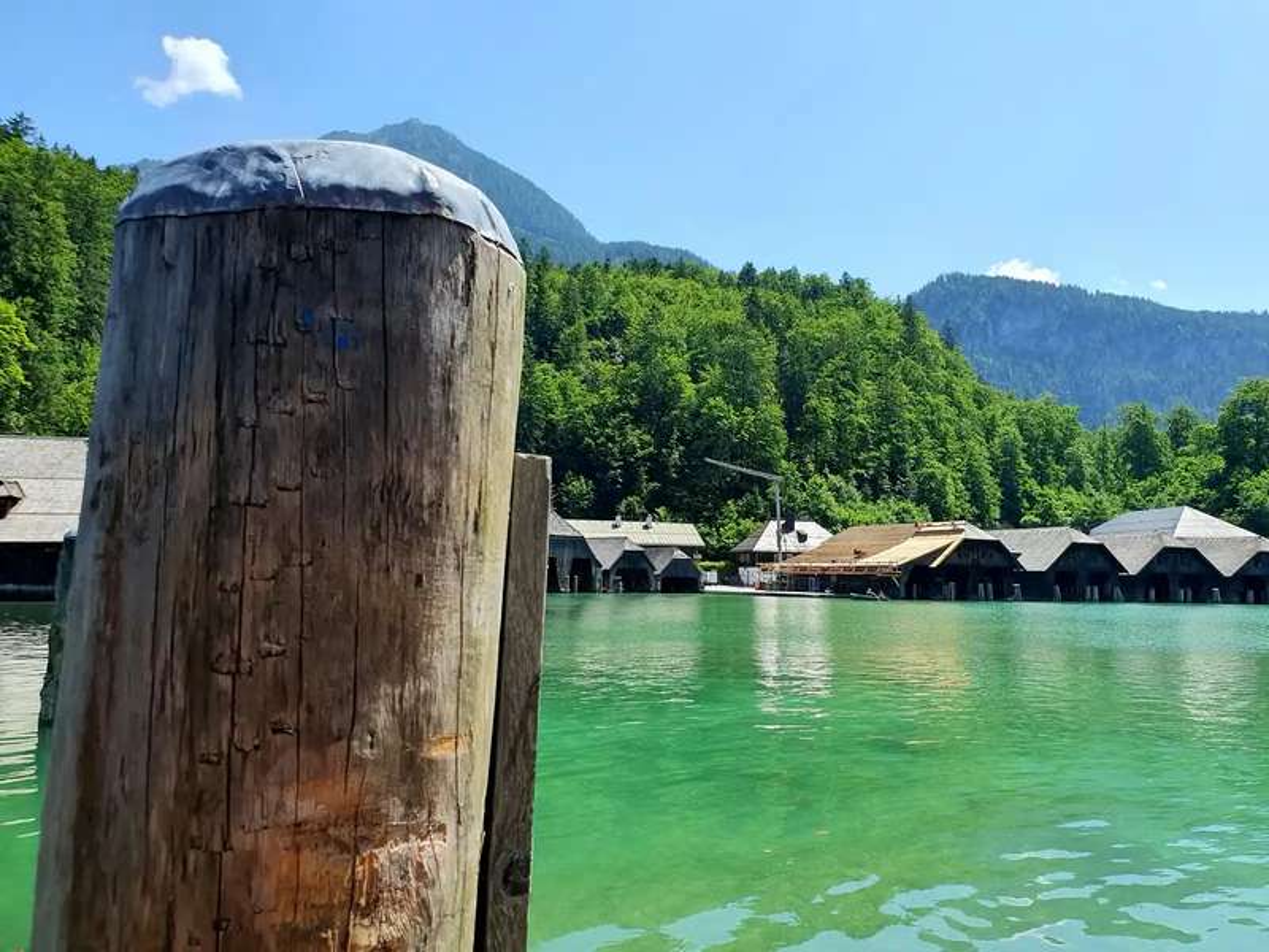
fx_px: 953
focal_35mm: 26
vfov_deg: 53.1
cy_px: 476
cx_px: 634
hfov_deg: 67.3
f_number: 2.4
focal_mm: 4.32
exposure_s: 1/1250
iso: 50
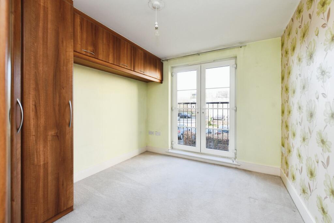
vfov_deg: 77.3
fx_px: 139
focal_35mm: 15
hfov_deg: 100.4
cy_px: 112
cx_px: 167
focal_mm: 15
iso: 800
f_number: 8
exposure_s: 1/60
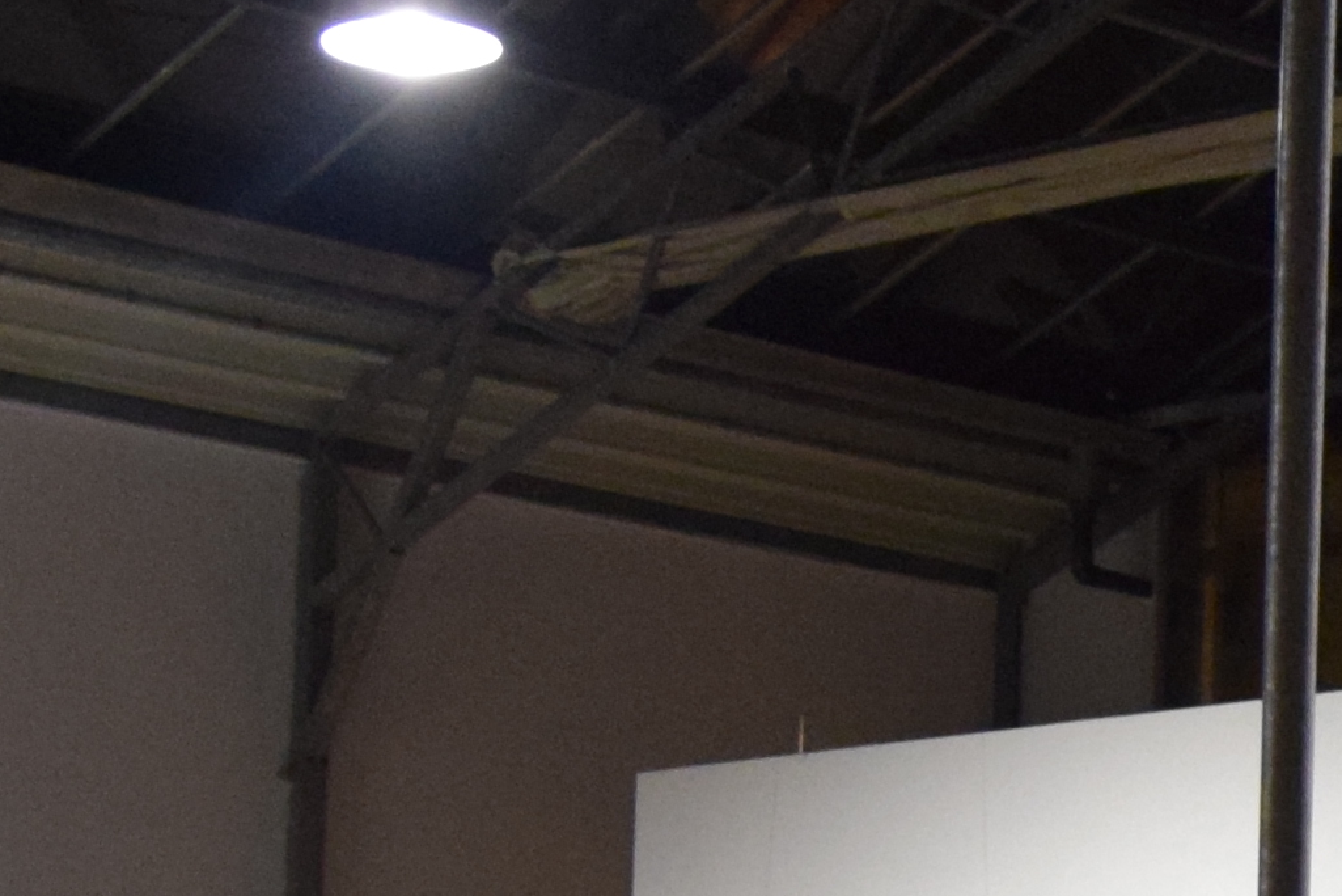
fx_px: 5891
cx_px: 2218
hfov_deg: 12.2
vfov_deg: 8.5
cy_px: 1429
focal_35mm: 158
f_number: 3.5
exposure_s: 1/60
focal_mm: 18
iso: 1800
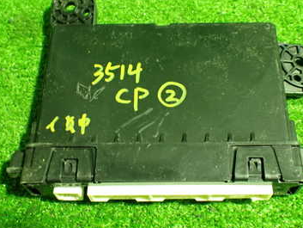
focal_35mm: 51
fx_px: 447
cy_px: 96
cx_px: 170
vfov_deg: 28.5
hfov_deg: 37.4
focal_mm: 5.4
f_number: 2.3
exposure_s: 1/30
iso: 800
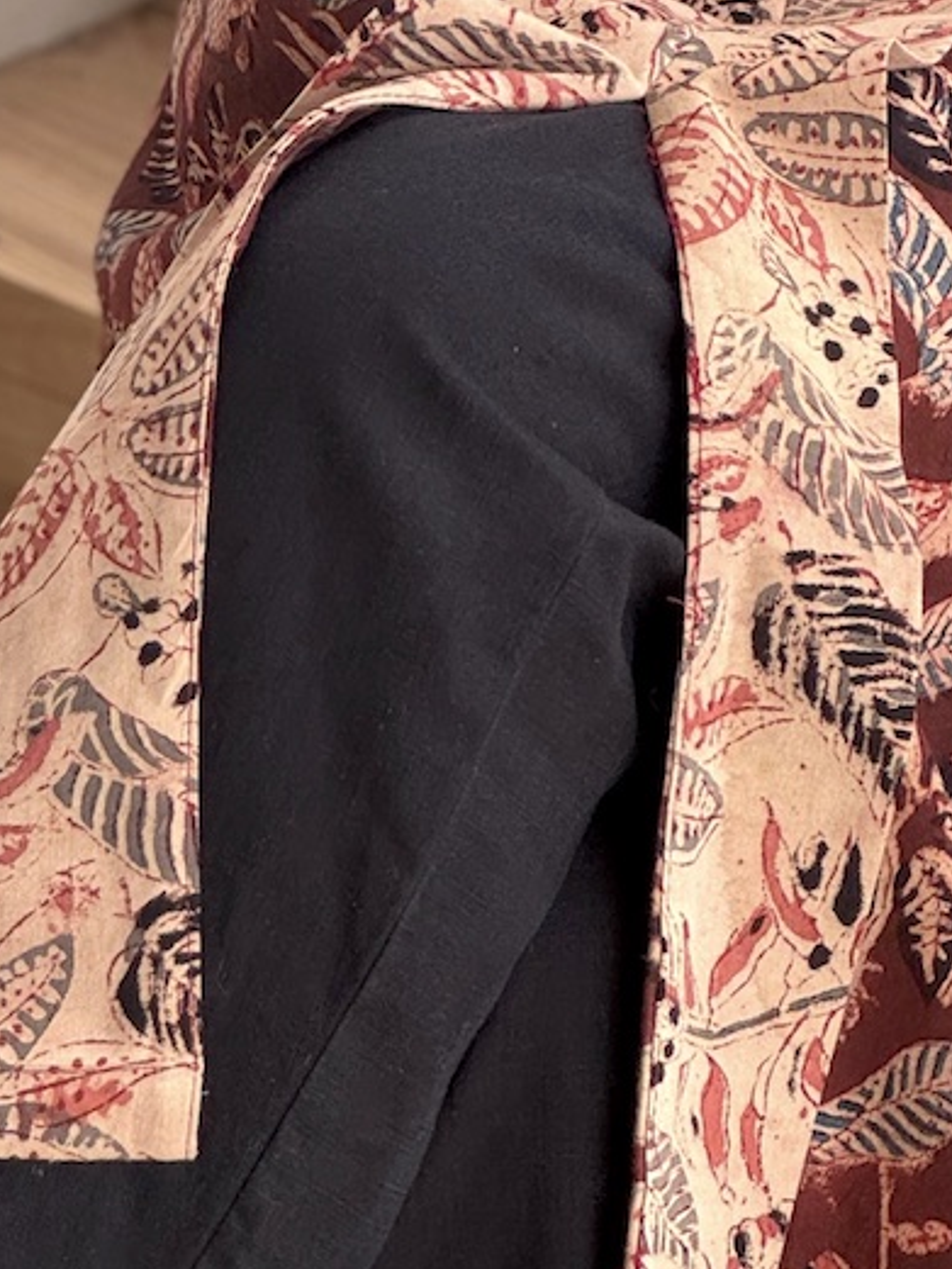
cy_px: -414
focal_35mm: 210
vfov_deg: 9.3
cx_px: 931
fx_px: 7697
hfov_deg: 7.1
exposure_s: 1/99
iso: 80
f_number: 2.8
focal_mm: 9
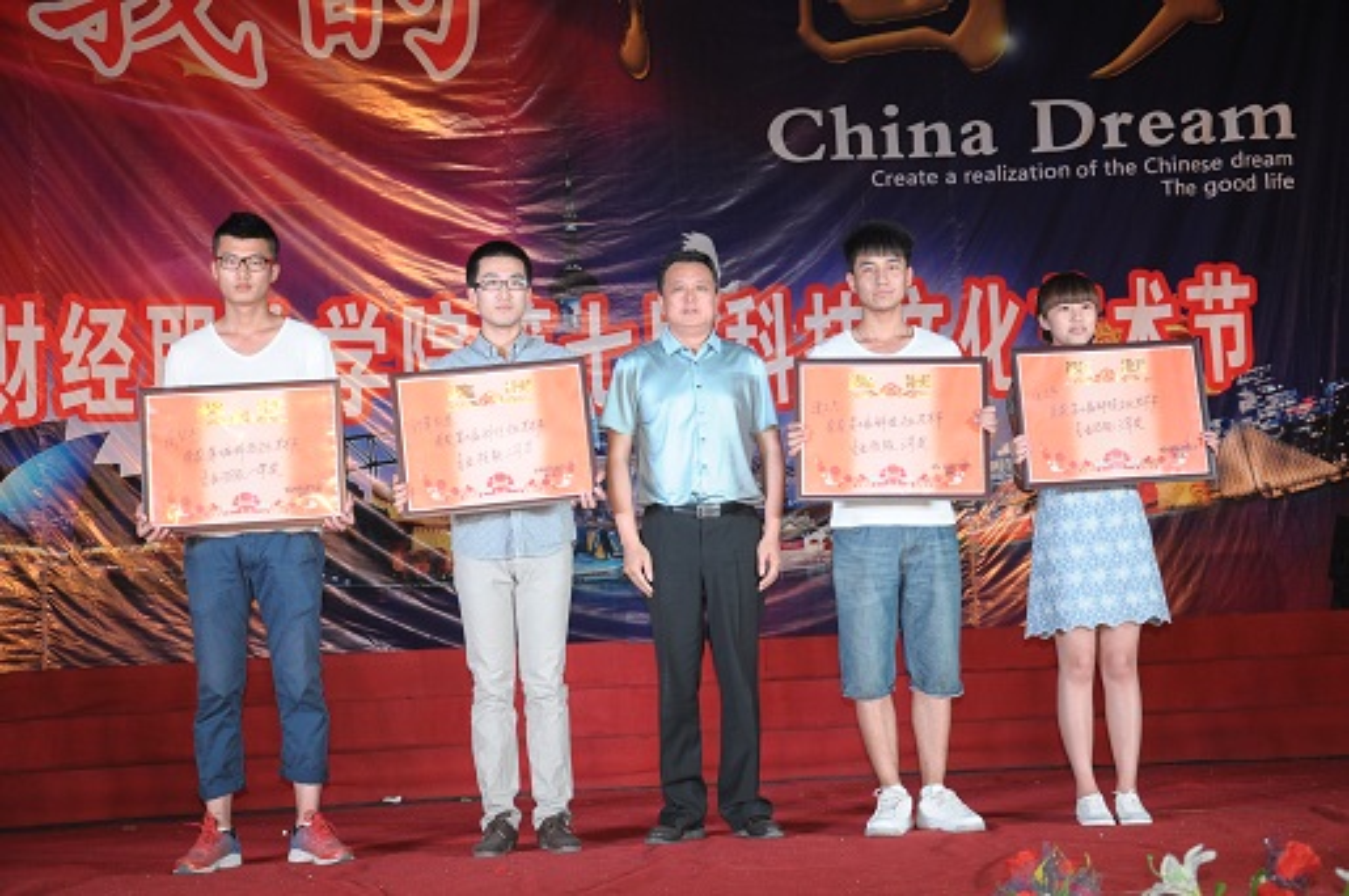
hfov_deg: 35.1
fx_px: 2133
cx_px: 674
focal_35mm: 57
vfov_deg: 23.7
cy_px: 448
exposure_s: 1/60
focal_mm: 38
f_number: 4.5
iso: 200
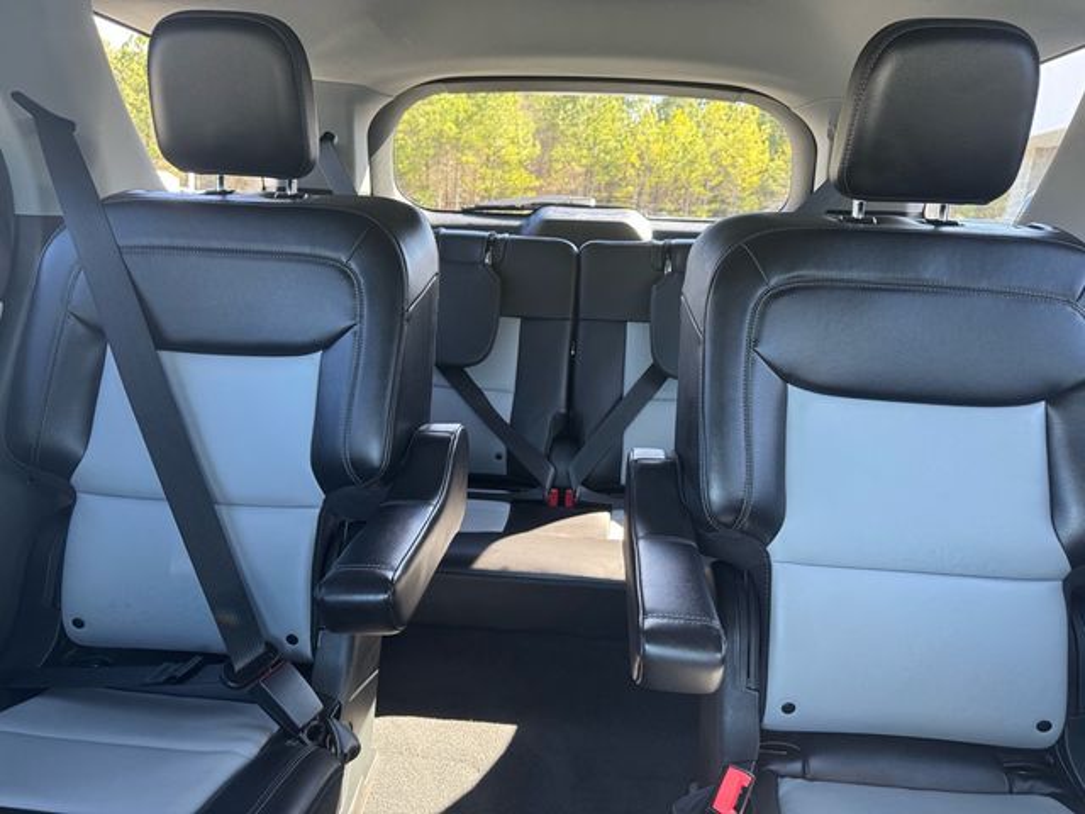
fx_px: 752
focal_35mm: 24
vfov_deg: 56.8
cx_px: 542
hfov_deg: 71.6
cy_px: 407
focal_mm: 6.76
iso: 250
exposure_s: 1/60
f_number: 1.78
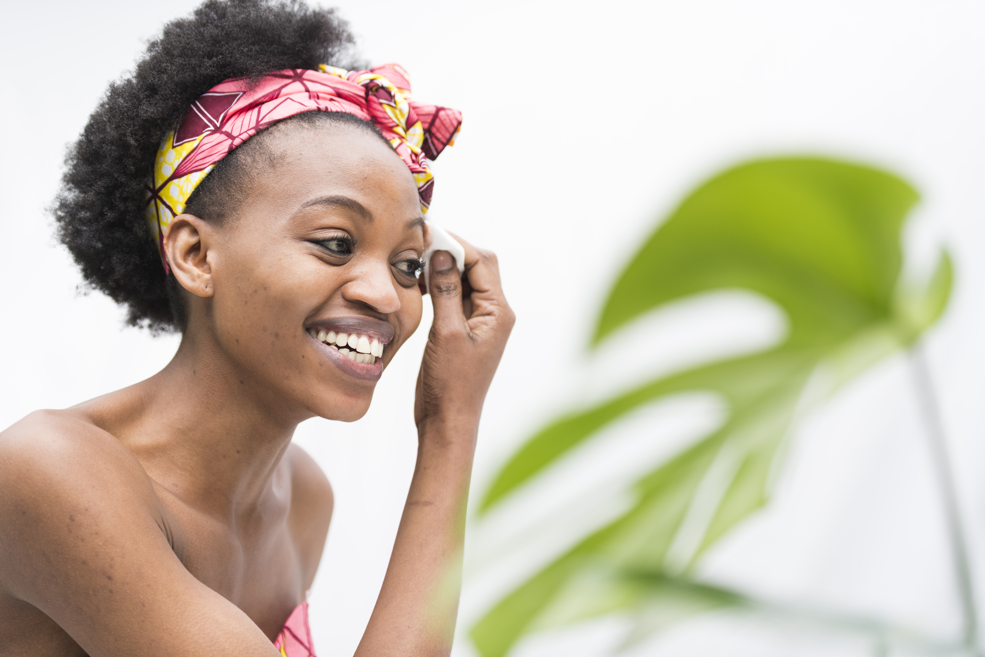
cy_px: 328
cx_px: 492
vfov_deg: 19.5
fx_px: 1915
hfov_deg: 28.8
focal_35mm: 70
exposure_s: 1/1250
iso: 500
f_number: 2.8
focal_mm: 70
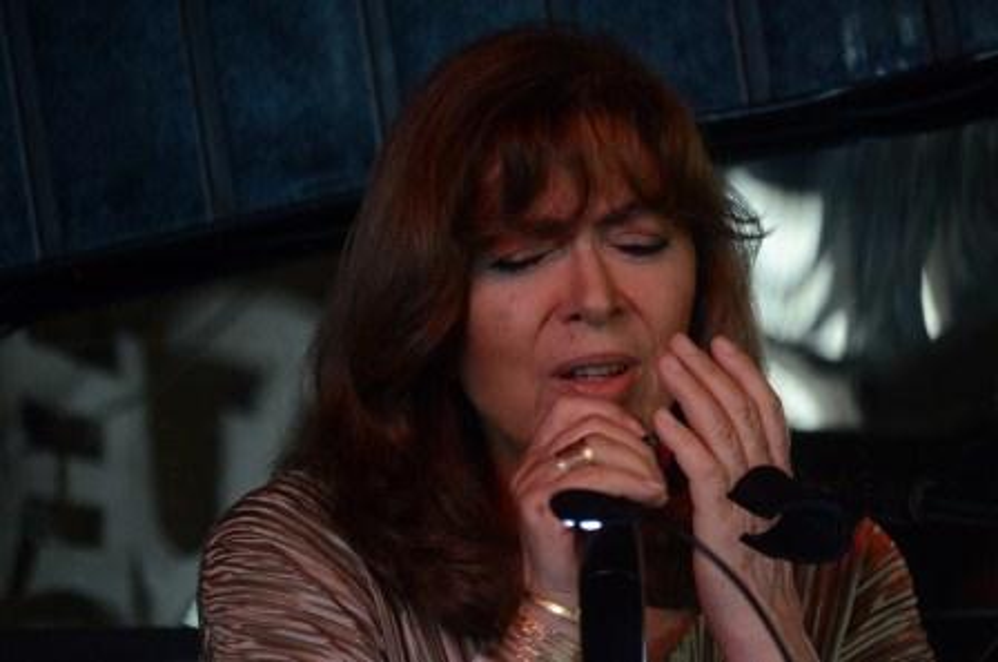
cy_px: 331
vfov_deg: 4.6
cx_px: 499
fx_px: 8302
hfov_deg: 6.9
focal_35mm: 300
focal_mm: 200
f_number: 7.1
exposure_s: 1/25
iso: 1600
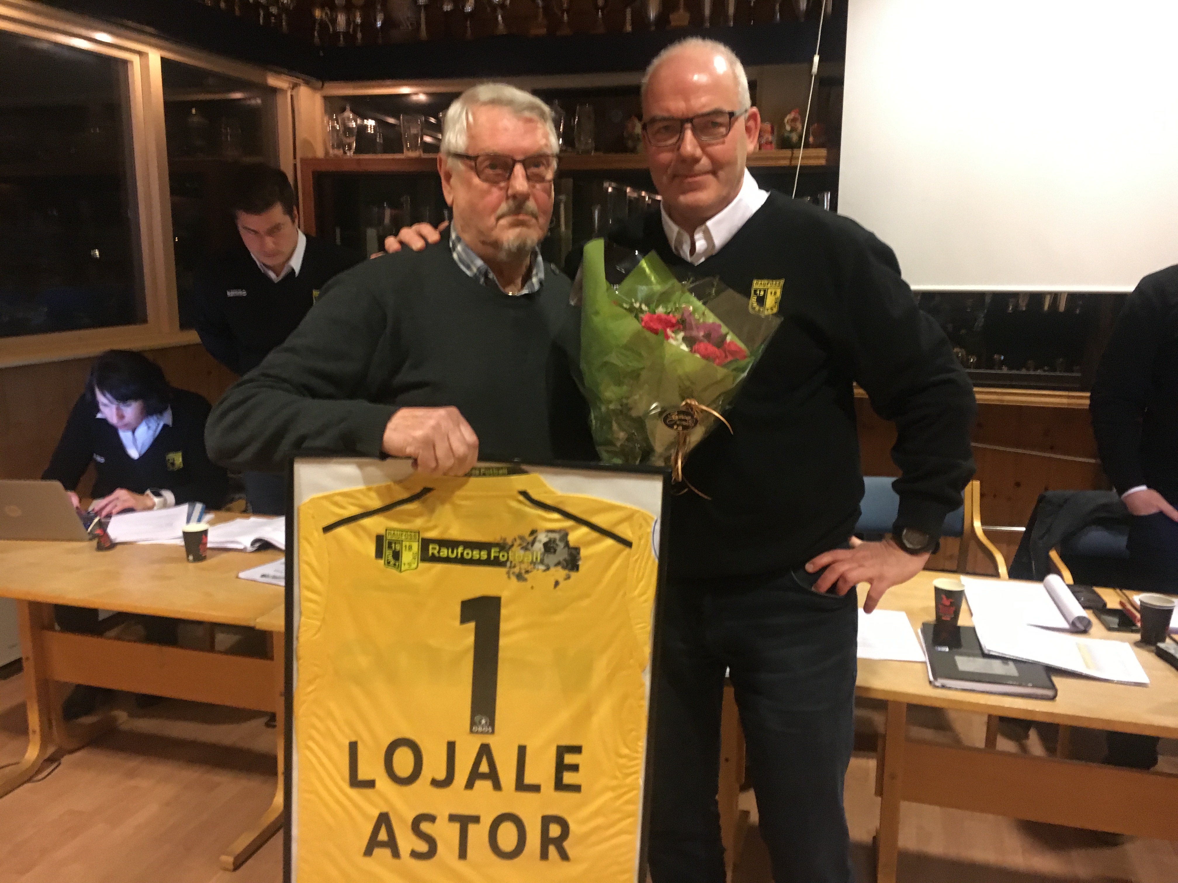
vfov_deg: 48.2
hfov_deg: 61.7
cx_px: 589
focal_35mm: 29
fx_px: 987
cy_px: 442
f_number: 2.2
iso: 400
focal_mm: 4.15
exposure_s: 1/17
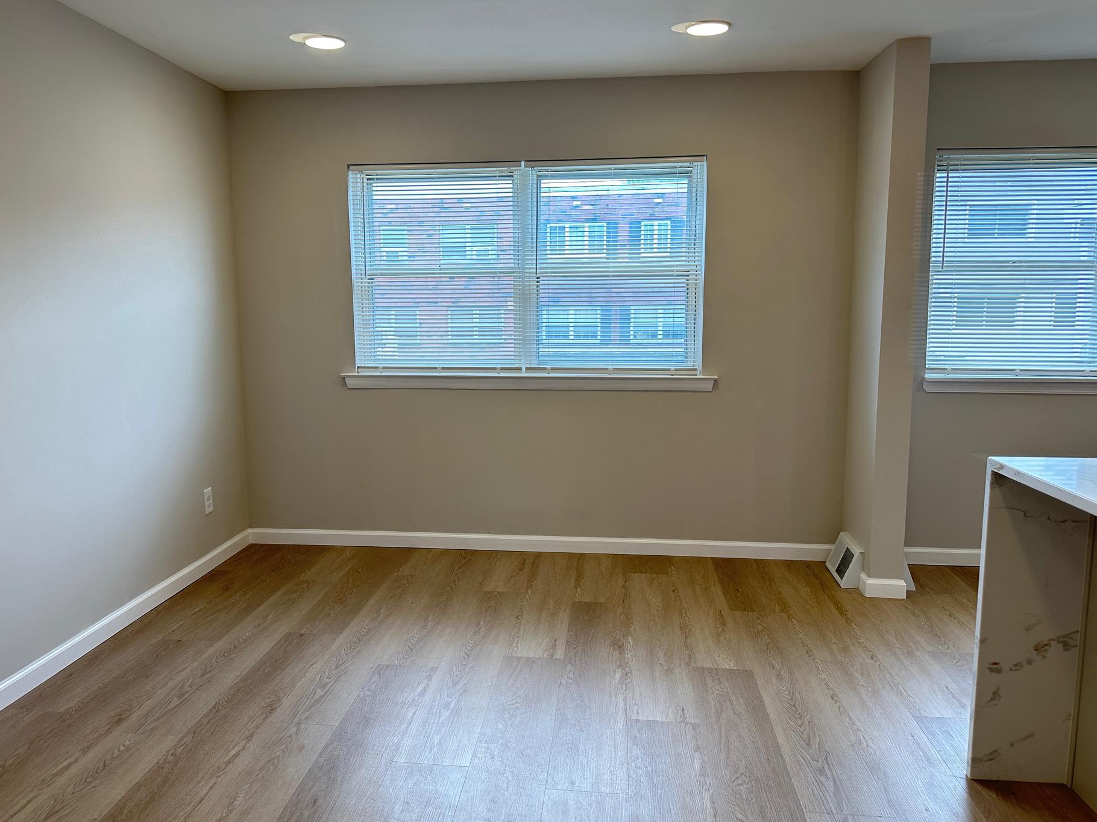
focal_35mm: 27
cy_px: 415
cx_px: 509
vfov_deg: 51.4
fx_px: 856
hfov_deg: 65.2
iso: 100
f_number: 1.78
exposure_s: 1/163
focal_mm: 6.86
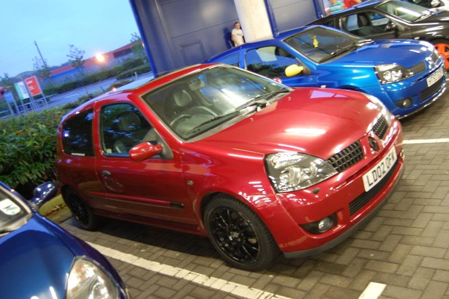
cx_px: 224
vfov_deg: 39.9
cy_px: 150
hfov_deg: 57.3
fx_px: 411
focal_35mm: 33
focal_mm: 22
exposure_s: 1/5
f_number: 3.8
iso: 800
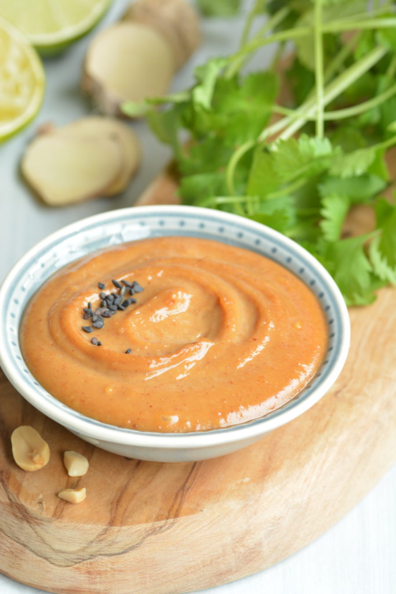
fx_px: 2598
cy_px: 297
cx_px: 198
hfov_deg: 8.7
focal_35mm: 158
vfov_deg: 13.0
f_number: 8
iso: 200
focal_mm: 105
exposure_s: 1/13
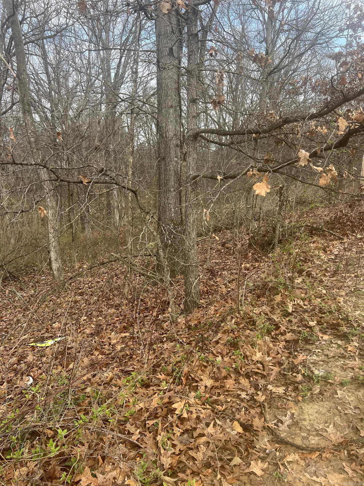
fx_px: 365
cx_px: 182
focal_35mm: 26
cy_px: 243
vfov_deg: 67.3
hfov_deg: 53.1
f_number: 1.5
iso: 50
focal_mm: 5.7
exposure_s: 1/581
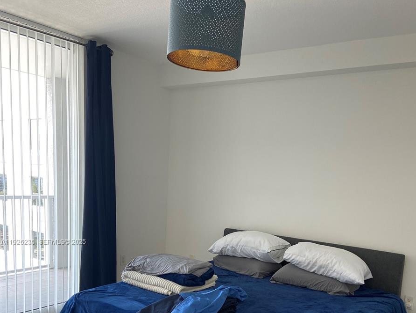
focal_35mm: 35
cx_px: 210
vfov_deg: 39.4
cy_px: 242
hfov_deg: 52.6
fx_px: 421
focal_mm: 4.25
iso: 100
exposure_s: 1/121
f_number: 1.8
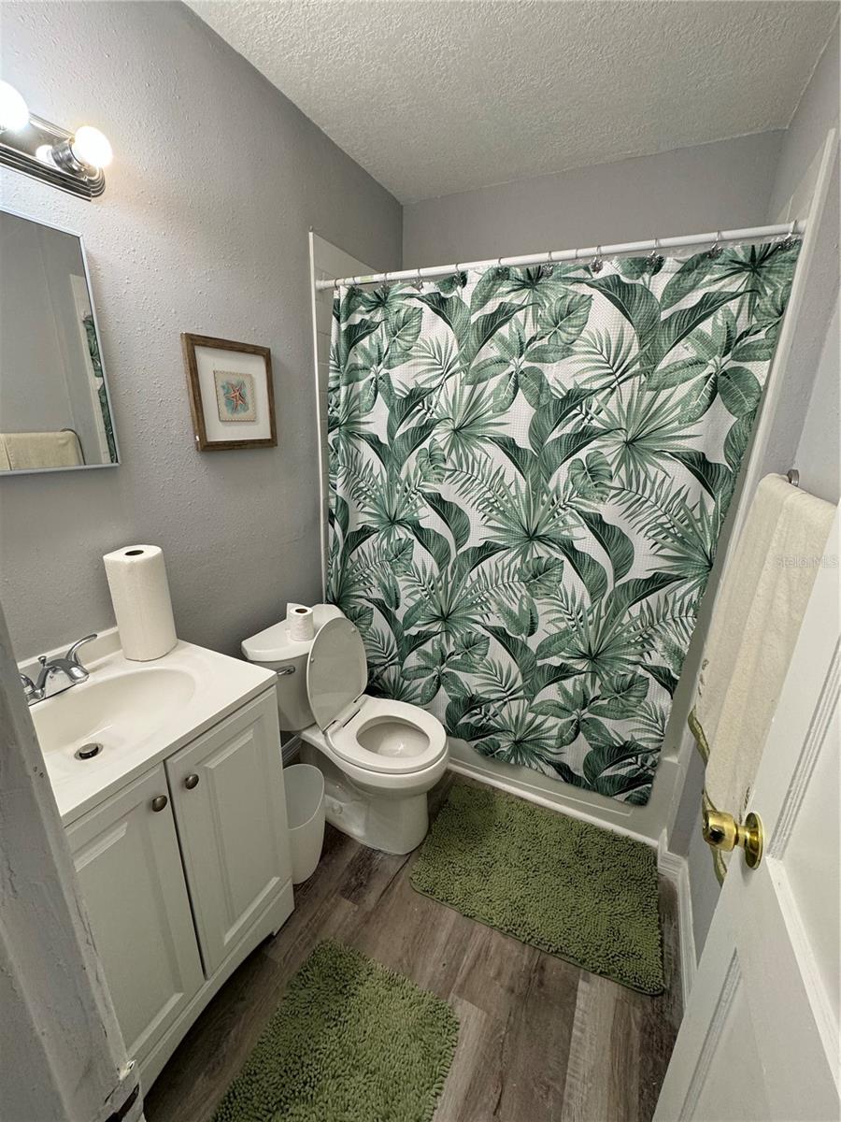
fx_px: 454
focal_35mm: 14
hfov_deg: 85.7
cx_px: 420
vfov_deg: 102.1
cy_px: 561
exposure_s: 1/120
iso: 160
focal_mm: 2.22
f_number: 2.2
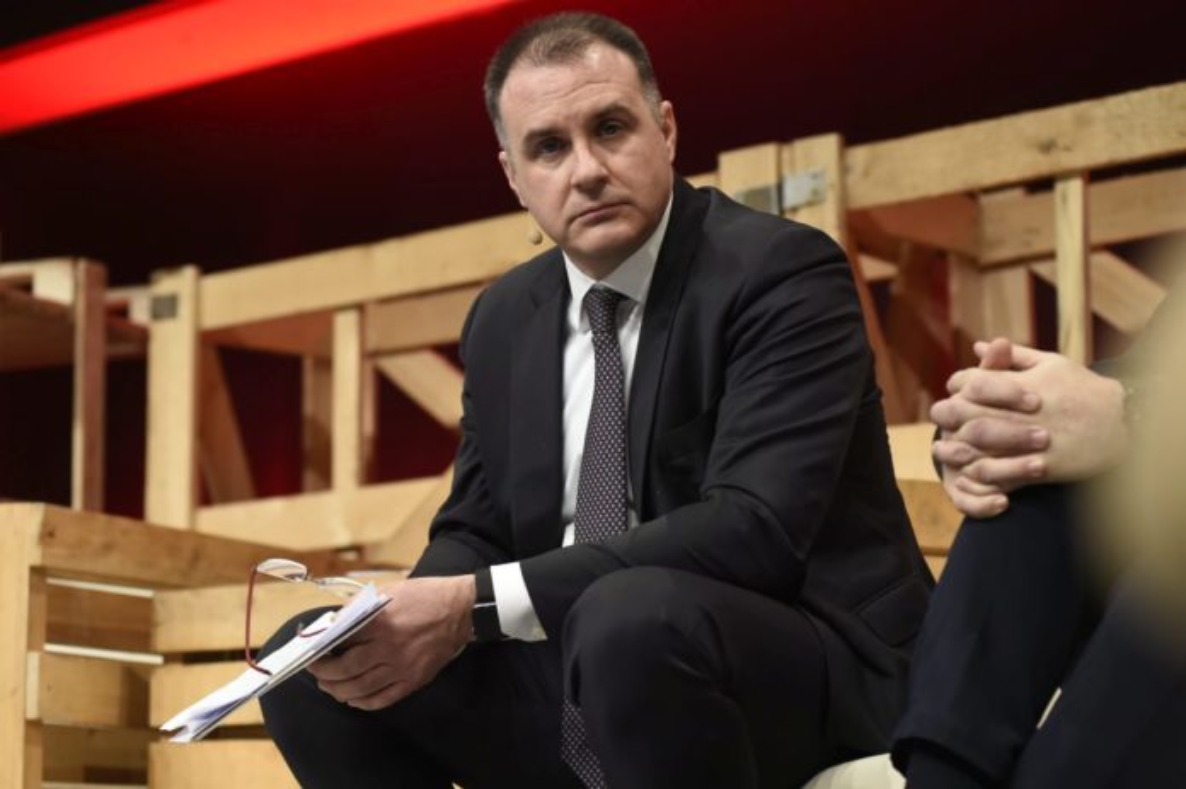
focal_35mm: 80
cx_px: 593
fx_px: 2634
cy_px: 394
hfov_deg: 25.4
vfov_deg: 17.0
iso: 2500
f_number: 5
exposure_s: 1/160
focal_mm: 80
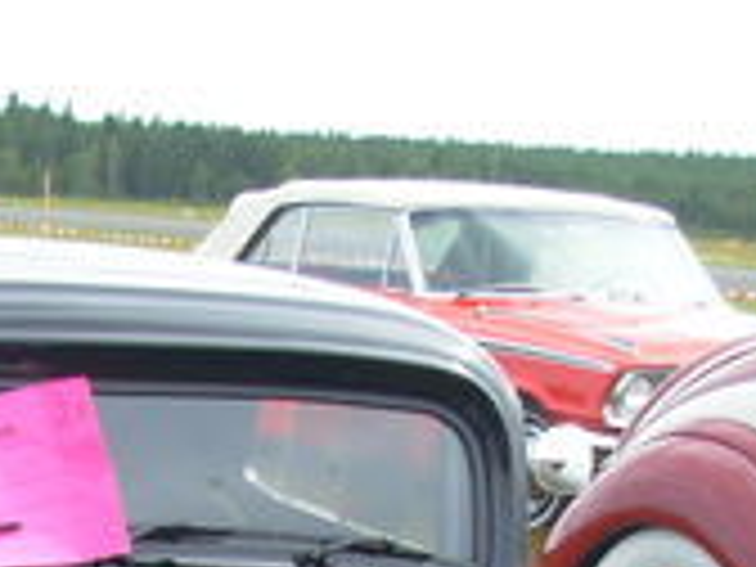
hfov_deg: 13.6
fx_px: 3167
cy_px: 986
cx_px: 171
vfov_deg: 9.8
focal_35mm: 145
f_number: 2.9
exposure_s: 1/362
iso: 50
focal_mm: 6.3
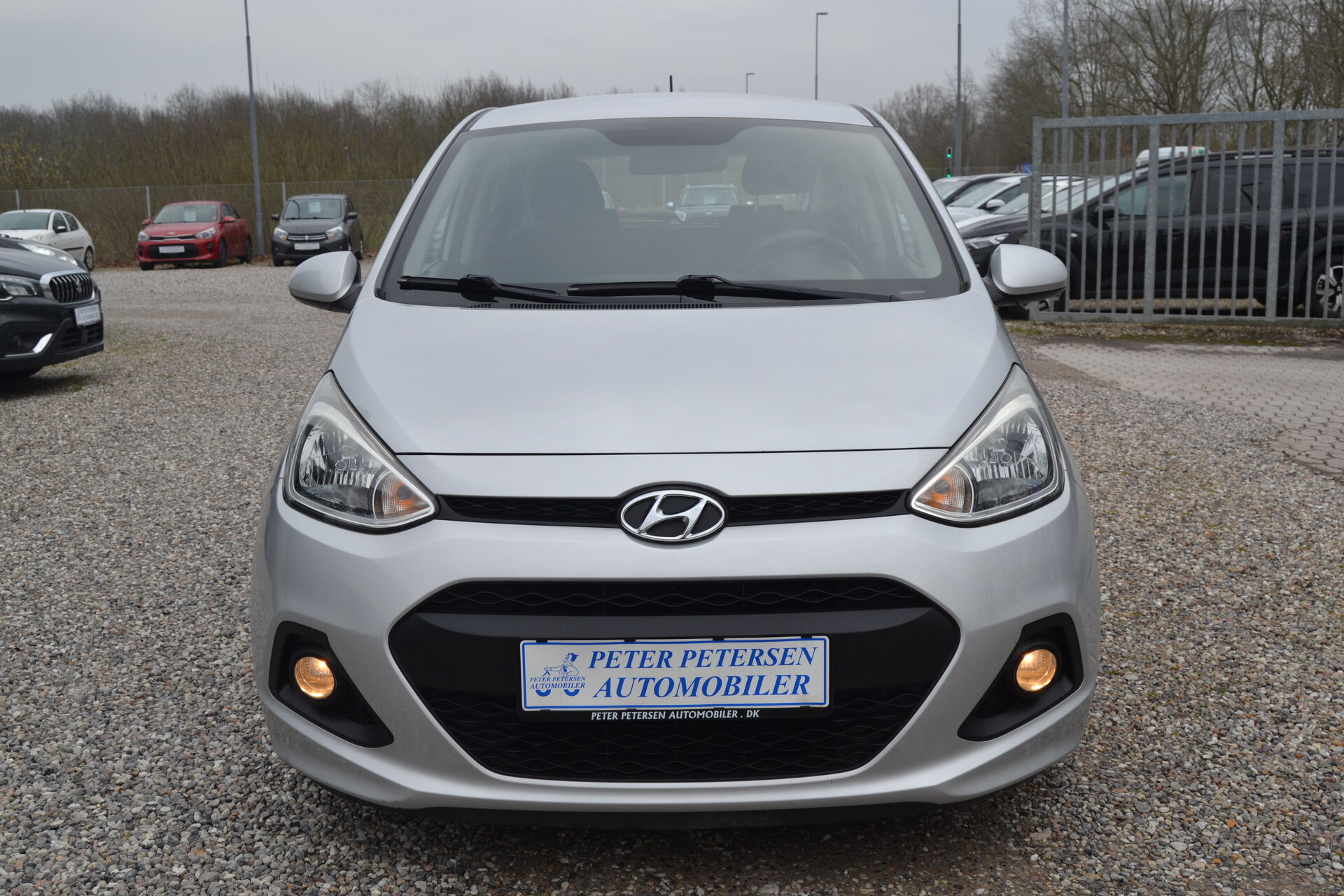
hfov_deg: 55.1
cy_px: 448
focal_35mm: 34
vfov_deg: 38.4
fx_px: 1288
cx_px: 672
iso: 100
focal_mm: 23
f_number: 8
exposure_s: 1/250
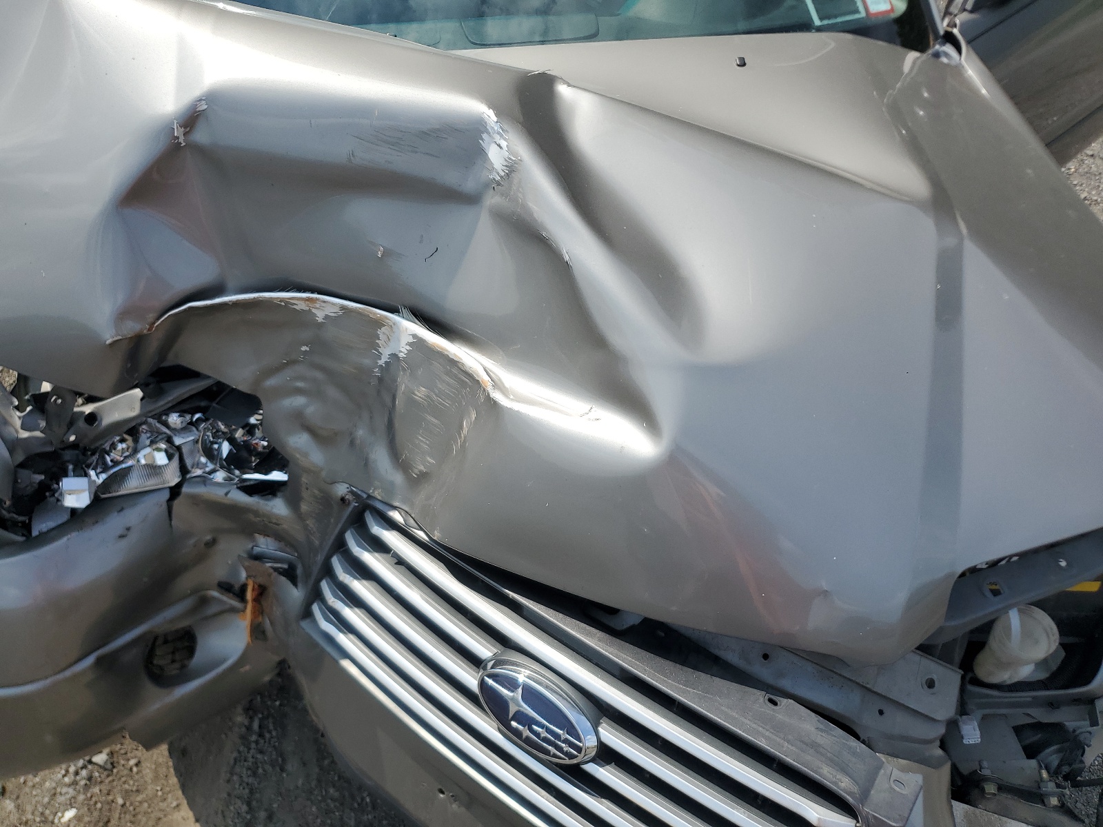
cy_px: 414
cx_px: 552
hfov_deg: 67.3
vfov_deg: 53.1
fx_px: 828
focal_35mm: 26
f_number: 1.5
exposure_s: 1/3333
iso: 50
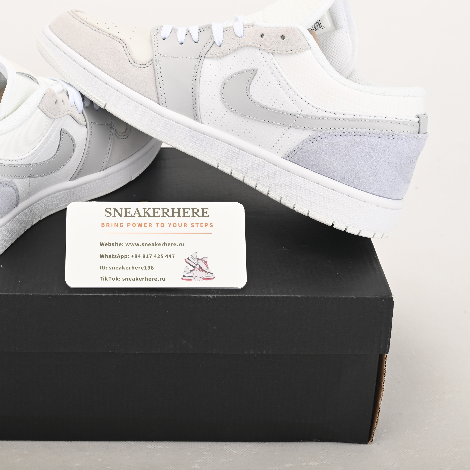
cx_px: 136
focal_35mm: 76
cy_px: 194
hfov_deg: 22.6
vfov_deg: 22.7
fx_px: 1167
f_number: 11
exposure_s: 1/200
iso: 100
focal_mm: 48
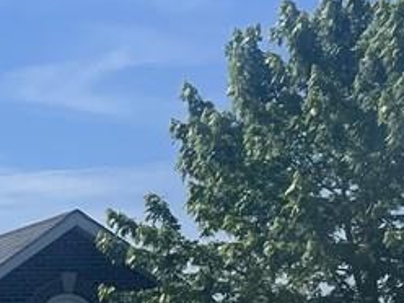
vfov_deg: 10.4
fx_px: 1564
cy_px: 541
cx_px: -613
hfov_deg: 11.6
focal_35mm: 134
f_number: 1.6
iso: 50
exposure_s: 1/5319
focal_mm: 5.1
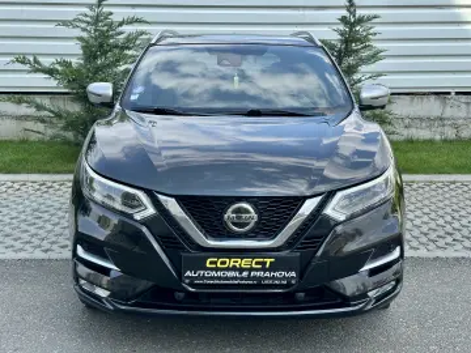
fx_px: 653
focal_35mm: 48
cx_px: 236
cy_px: 176
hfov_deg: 39.7
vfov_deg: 30.3
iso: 64
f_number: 1.78
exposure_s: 1/1212
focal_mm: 6.86
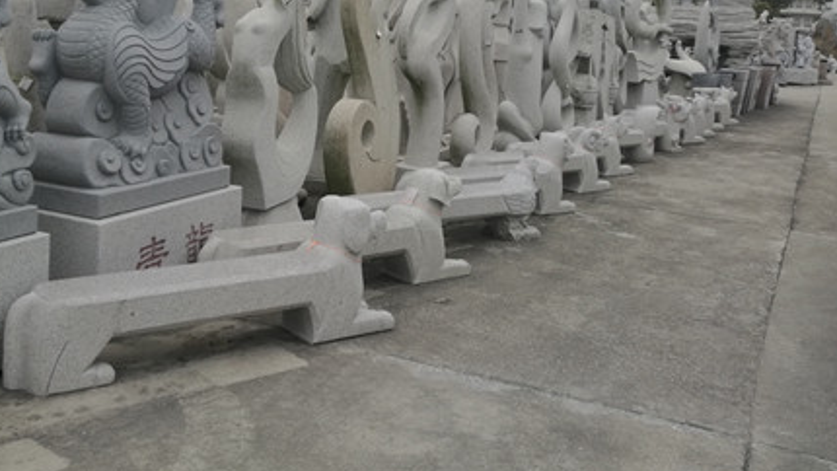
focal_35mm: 41
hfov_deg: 49.0
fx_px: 910
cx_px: 321
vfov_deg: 28.4
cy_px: 93
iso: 50
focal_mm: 4.04
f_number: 2
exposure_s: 1/125
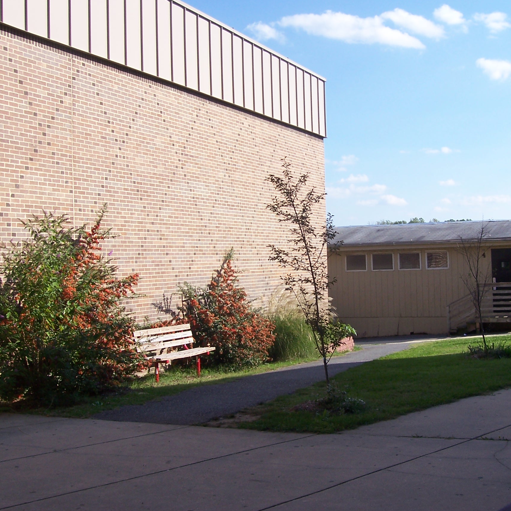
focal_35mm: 50
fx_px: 835
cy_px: 254
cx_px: 326
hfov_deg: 33.8
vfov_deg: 34.0
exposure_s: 1/250
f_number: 5.6
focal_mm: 7
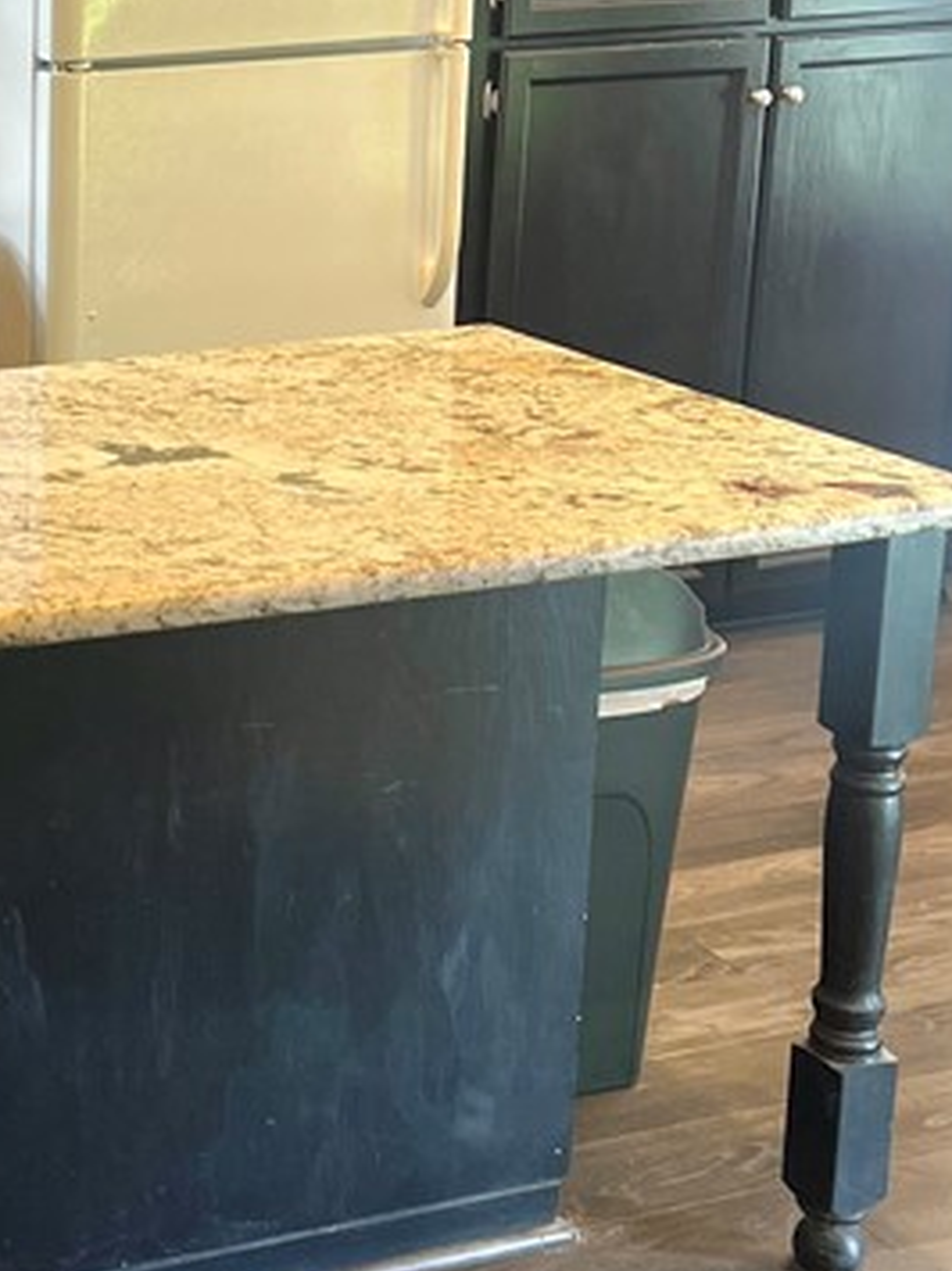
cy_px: 380
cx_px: -268
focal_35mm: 75
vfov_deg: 25.8
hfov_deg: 18.3
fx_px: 2752
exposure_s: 1/60
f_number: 1.5
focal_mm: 5.7
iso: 100
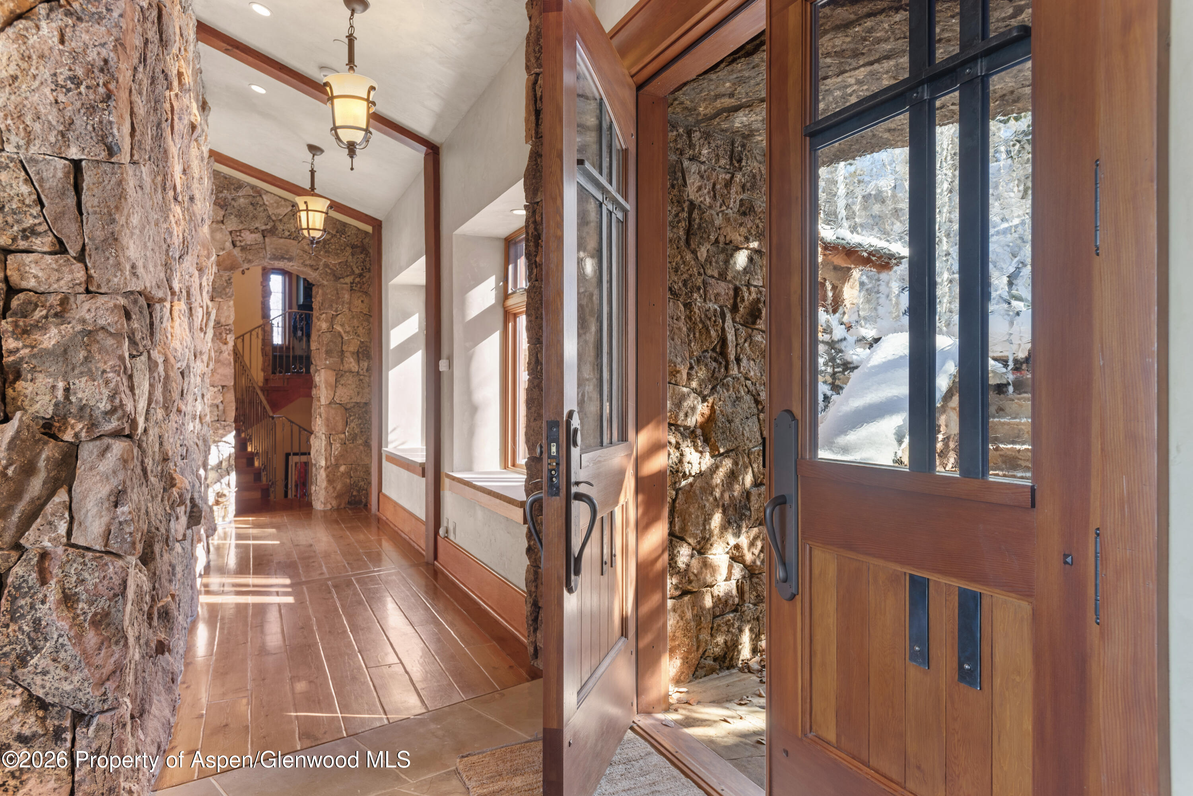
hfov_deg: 73.7
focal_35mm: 24
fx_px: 796
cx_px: 596
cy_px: 398
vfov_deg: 53.2
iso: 400
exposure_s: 1/4
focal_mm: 24
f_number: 7.1
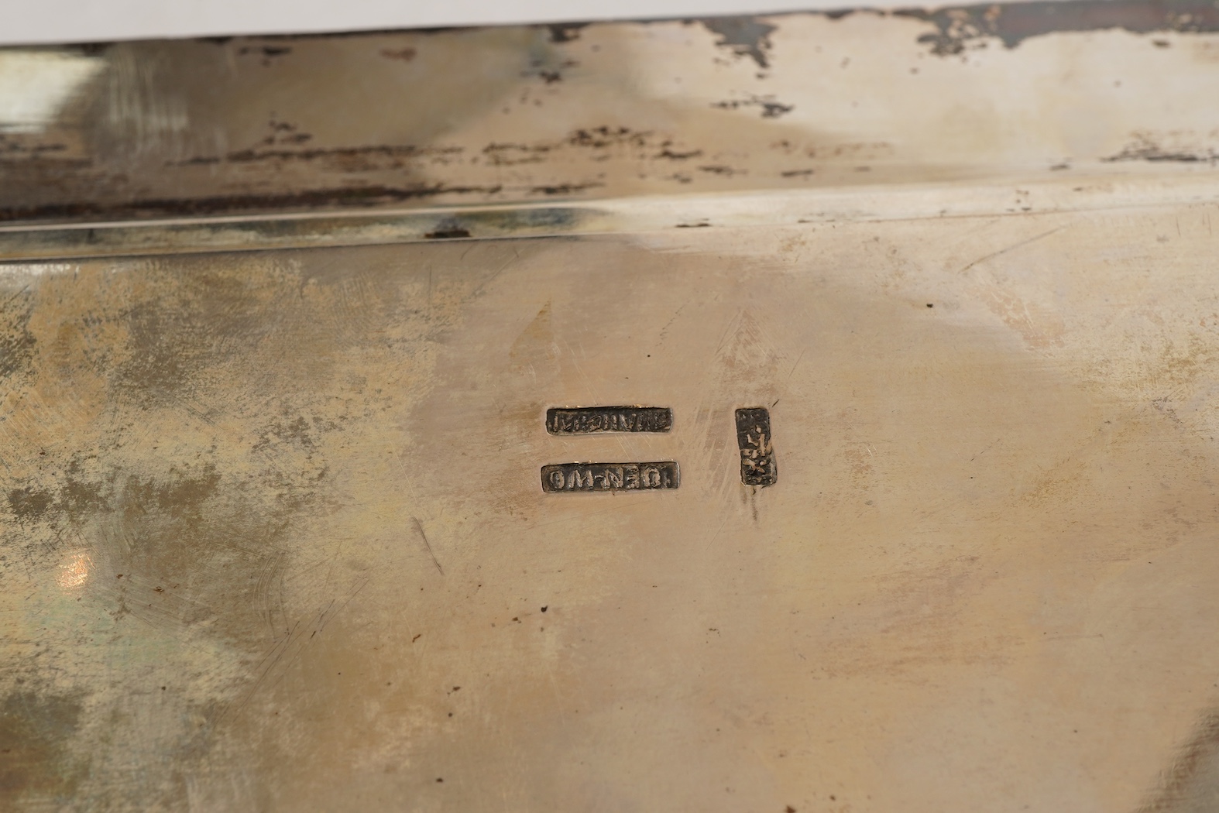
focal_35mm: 45
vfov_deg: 29.9
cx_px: 610
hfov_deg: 43.6
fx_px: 1524
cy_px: 406
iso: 400
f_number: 22
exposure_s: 1/125
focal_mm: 30
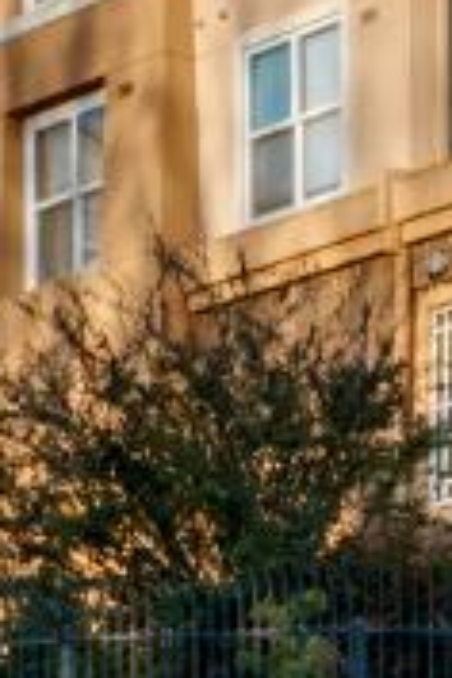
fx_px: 5103
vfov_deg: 7.6
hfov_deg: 5.0
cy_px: 31
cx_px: 667
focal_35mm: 271
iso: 200
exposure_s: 1/50
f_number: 14
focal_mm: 32
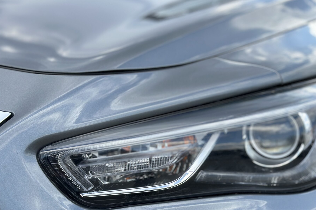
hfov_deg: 28.2
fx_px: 623
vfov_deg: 19.1
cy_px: 142
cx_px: 223
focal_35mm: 71
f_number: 1.78
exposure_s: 1/1815
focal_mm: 6.86
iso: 80
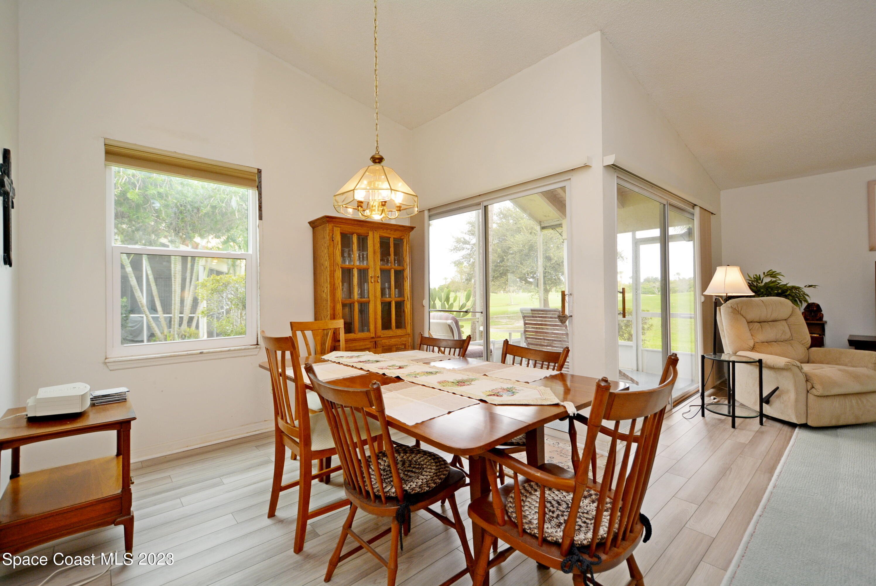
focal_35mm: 15
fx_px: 365
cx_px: 438
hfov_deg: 100.3
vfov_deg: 77.4
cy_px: 293
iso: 200
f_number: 4
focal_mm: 10
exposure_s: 1/60
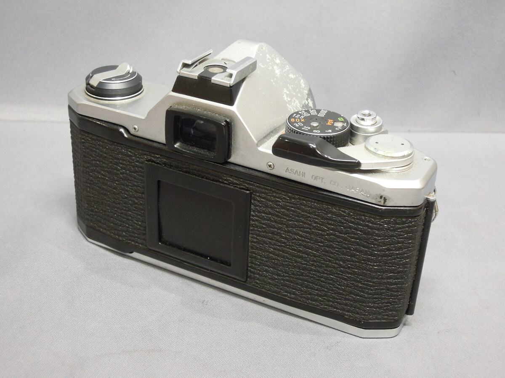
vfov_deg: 26.6
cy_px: 189
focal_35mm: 55
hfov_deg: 34.9
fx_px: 802
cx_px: 252
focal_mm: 9.9
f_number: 4
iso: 400
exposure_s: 1/20
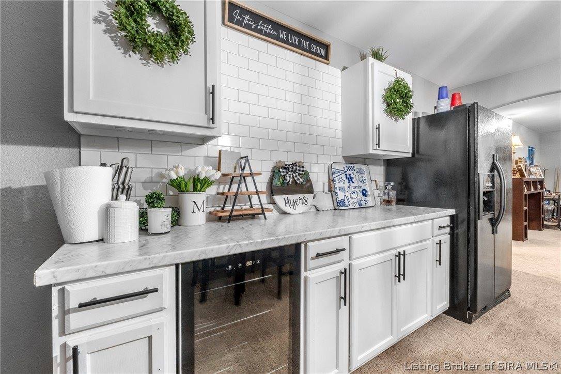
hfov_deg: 100.4
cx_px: 280
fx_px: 234
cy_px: 187
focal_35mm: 15
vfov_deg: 77.3
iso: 400
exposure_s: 2
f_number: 11
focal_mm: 10
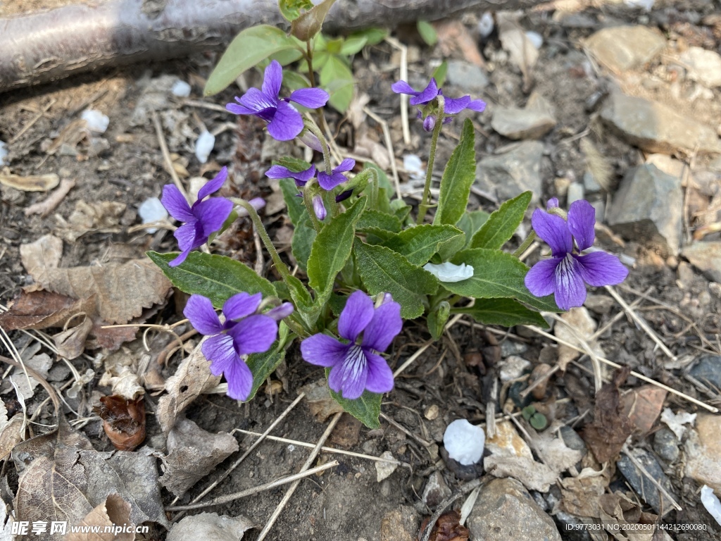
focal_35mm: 26
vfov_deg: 53.1
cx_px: 360
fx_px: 542
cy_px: 270
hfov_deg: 67.3
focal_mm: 4.25
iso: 32
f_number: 1.8
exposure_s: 1/447
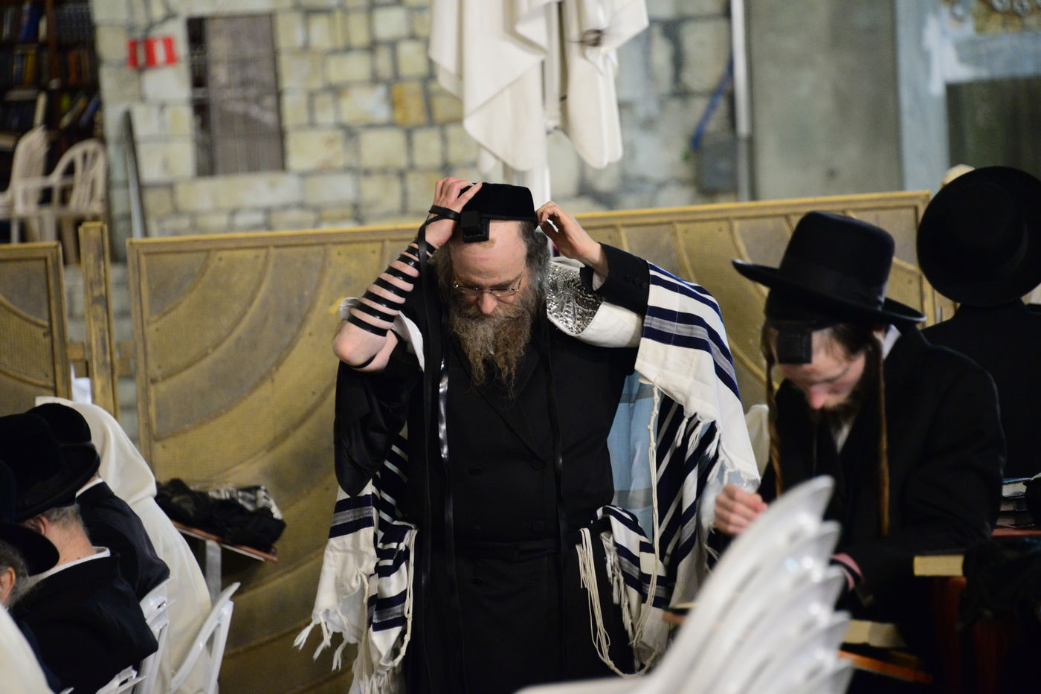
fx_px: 6071
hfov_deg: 9.8
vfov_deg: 6.5
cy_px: 347
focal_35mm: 210
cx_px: 520
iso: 5000
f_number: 5.6
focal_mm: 210
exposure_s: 1/60
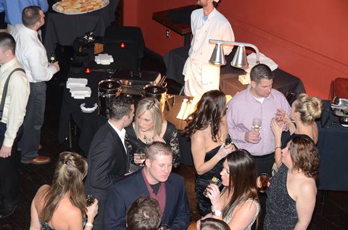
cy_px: 115
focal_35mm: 75
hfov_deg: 27.1
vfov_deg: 18.1
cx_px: 174
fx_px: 723
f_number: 4
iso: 1250
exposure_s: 1/40
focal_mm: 50
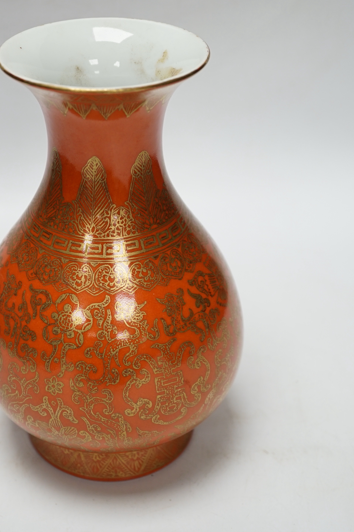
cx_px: 107
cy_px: 260
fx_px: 929
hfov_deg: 21.5
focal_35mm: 63
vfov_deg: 31.9
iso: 250
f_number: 3.5
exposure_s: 1/60
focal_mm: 30
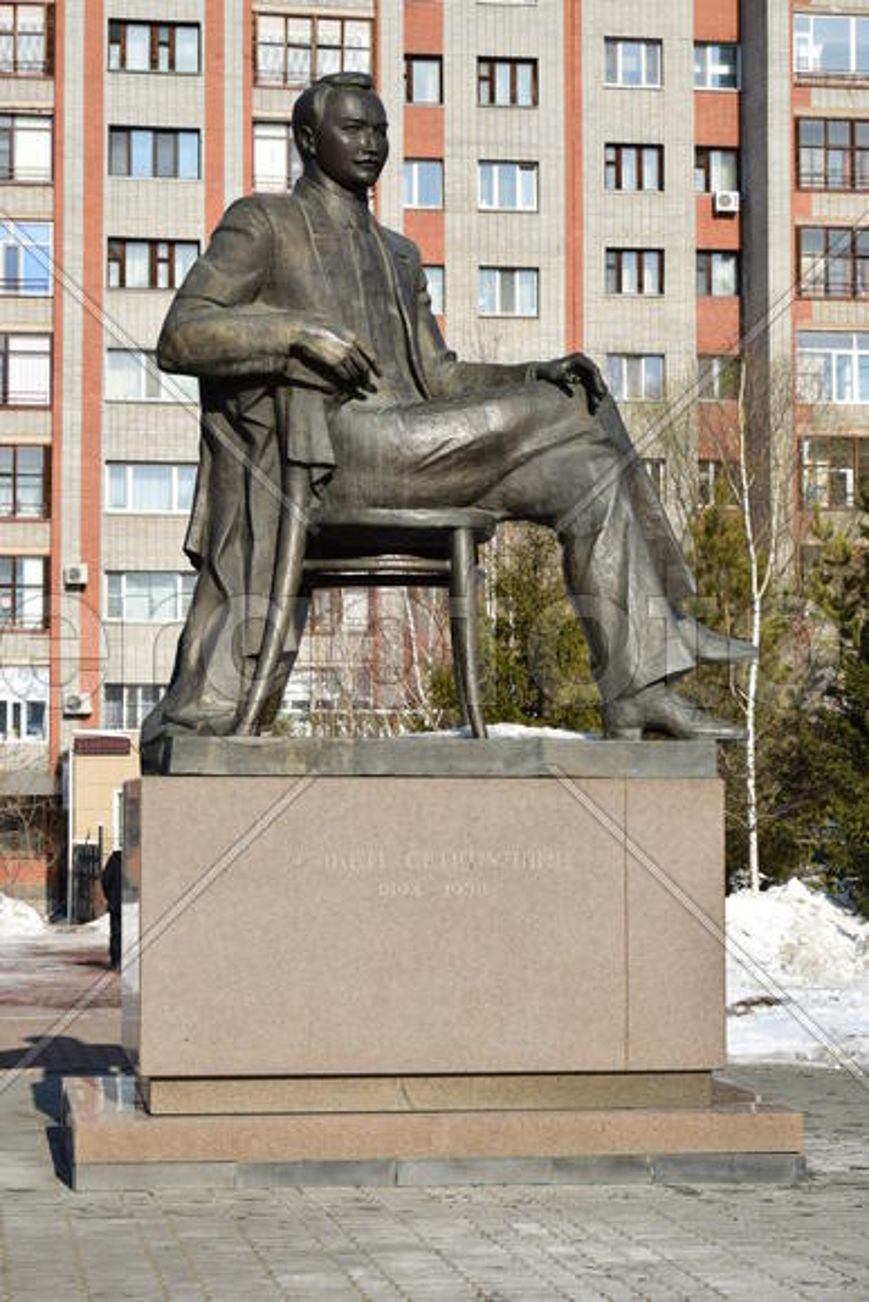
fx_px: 2714
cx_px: 434
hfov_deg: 18.2
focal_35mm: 75
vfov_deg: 27.0
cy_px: 651
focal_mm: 50
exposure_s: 1/250
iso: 100
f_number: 8
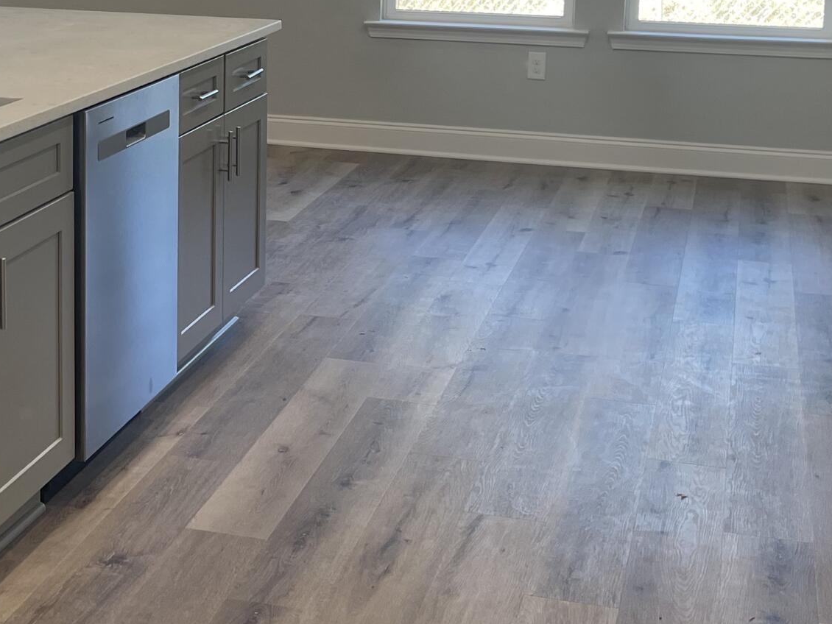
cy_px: 58
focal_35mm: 69
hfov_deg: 28.0
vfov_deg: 20.9
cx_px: 269
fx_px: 1659
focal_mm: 5.1
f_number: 1.6
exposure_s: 1/120
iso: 64
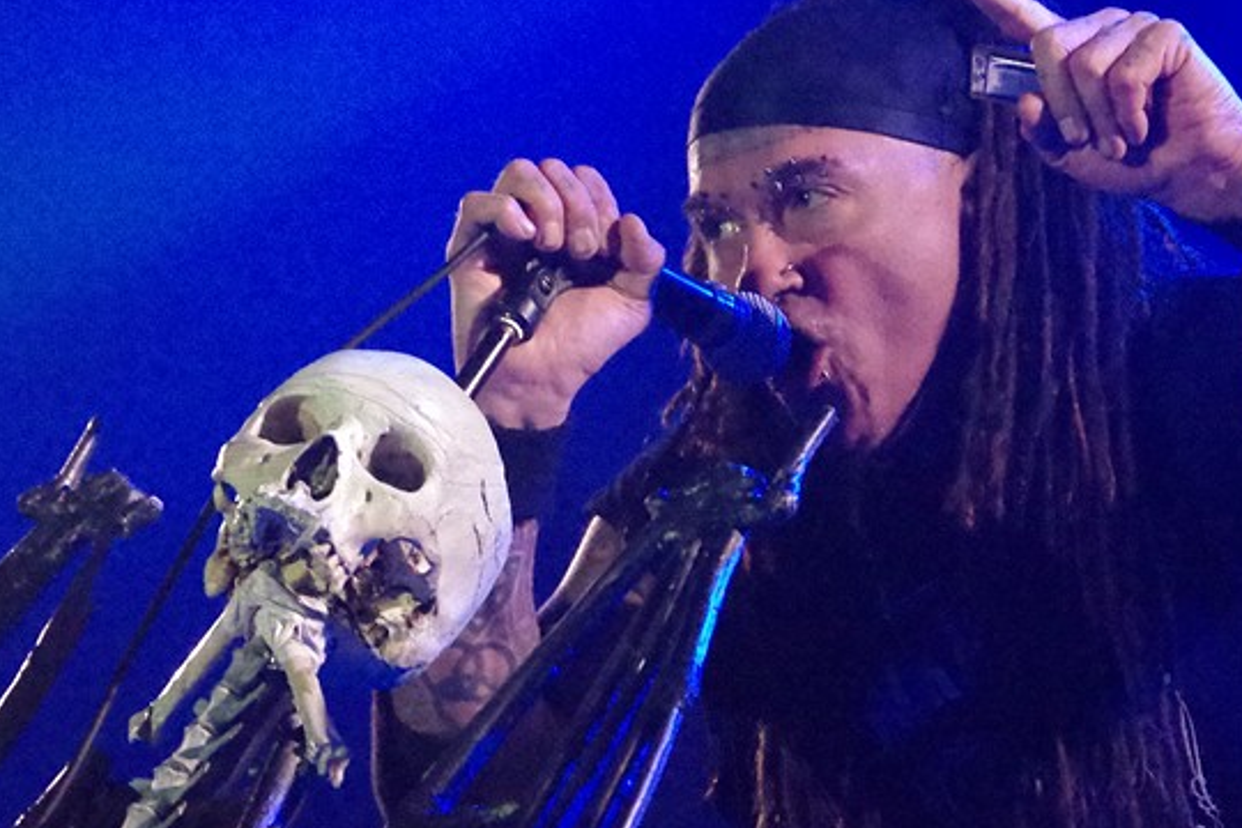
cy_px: 382
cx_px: 575
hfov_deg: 12.1
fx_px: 5865
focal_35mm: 170
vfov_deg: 8.1
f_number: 6.3
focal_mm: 68
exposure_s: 1/250
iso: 12800
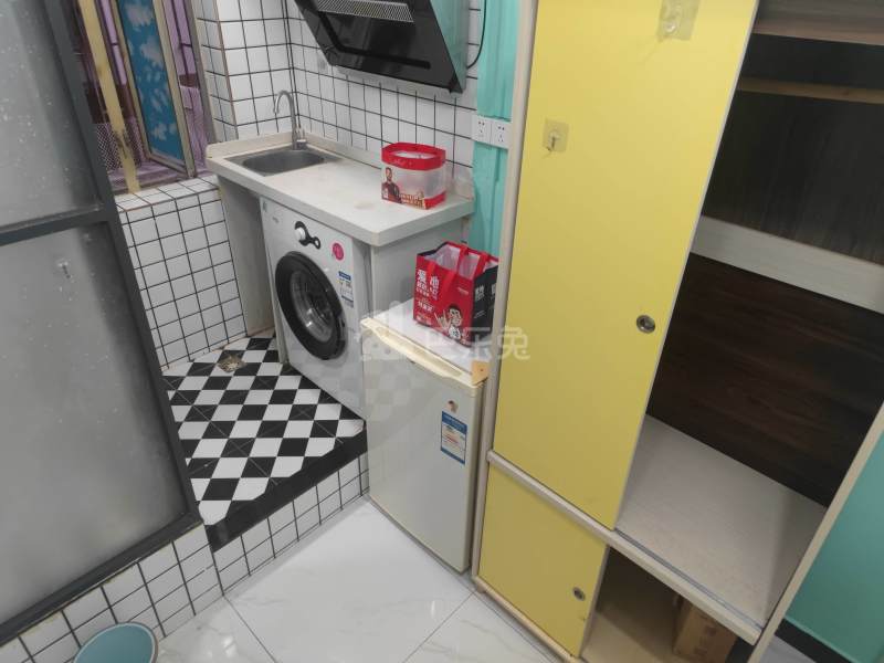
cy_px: 332
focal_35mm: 38
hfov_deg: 49.0
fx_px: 970
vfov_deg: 37.7
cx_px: 442
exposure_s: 1/50
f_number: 1.95
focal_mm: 7.59
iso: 721
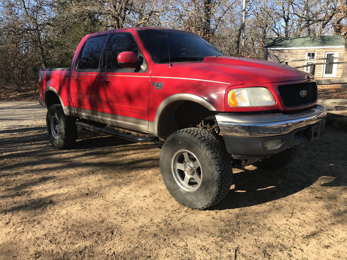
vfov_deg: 49.7
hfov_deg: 63.4
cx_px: 174
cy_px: 130
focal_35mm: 28
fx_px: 281
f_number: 1.8
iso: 20
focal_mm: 3.99
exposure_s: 1/656
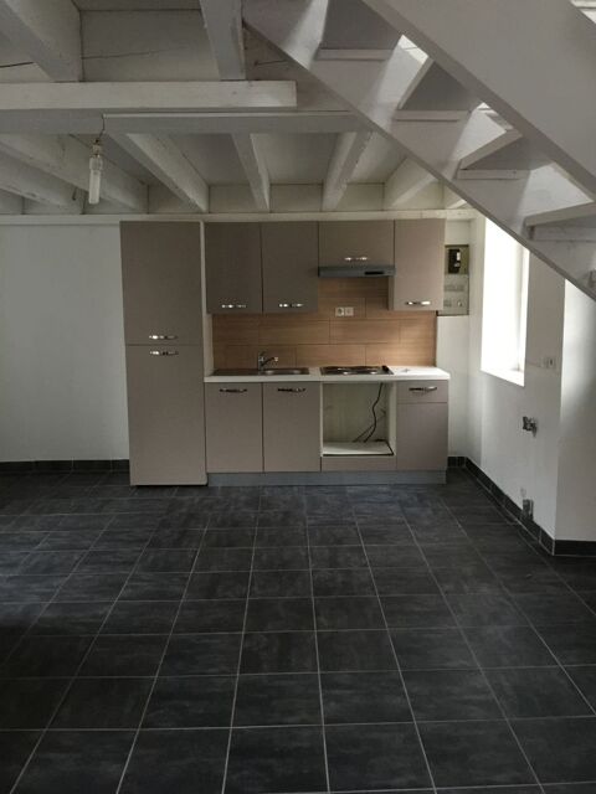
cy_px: 397
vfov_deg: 61.7
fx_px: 666
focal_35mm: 29
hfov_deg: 48.2
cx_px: 298
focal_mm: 4.15
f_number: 2.2
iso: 200
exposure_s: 1/8
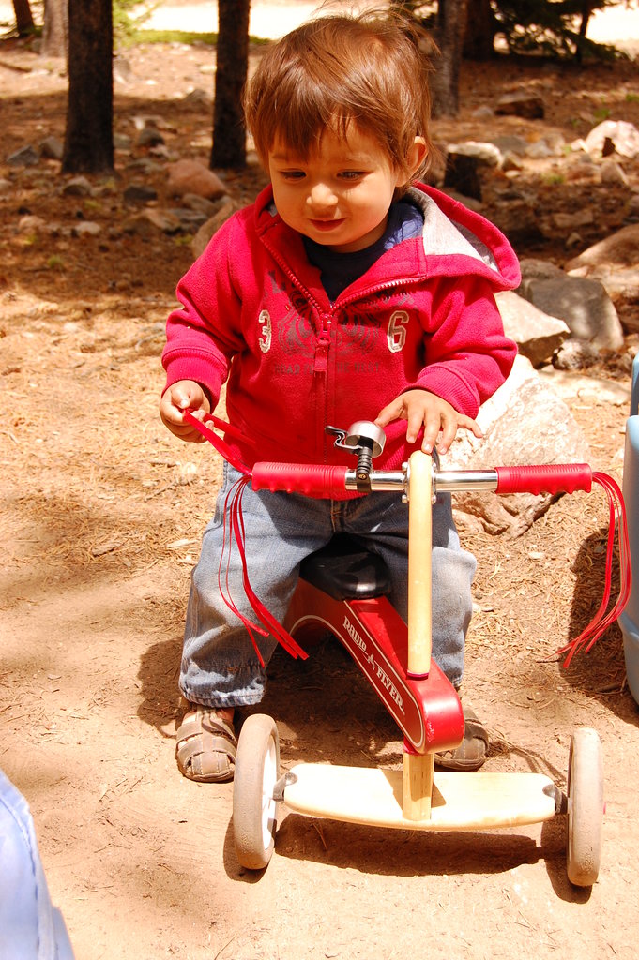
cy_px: 480
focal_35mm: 63
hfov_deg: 21.5
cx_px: 320
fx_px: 1680
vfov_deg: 31.9
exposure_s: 1/320
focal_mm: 42
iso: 400
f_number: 10
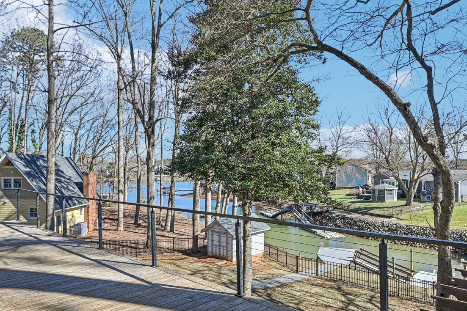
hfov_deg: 69.4
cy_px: 169
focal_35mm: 26
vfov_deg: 49.5
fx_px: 337
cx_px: 228
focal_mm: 14
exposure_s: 1/320
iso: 100
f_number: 8
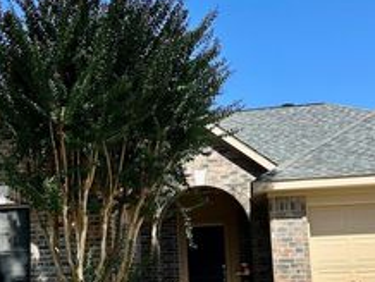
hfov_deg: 34.9
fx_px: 596
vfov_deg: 26.4
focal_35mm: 55
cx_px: 165
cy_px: 202
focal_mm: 6.86
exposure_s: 1/3597
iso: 80
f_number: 1.78
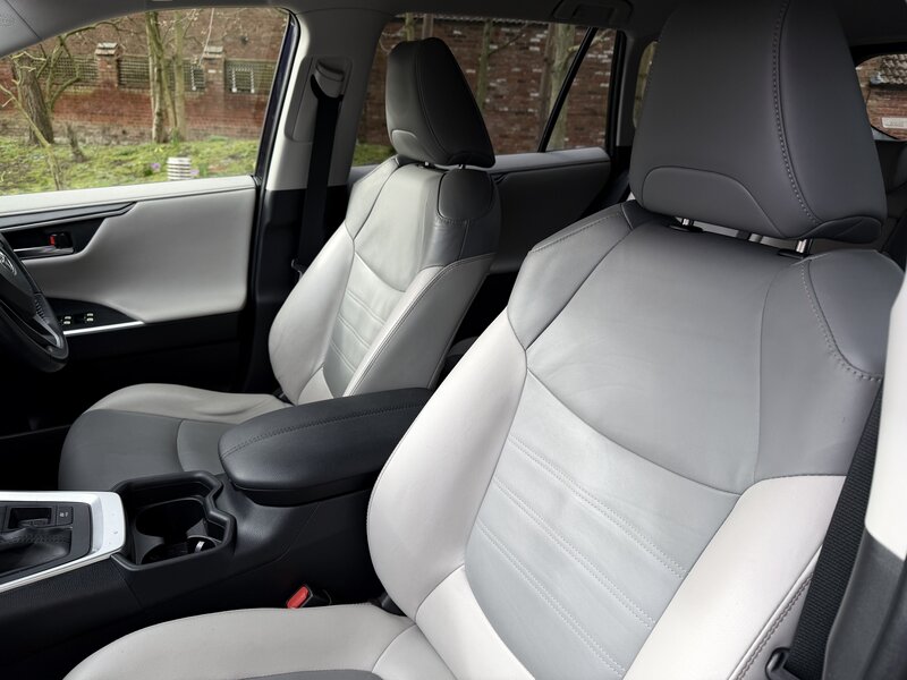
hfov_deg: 71.6
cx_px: 454
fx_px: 629
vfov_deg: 56.8
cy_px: 340
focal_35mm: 24
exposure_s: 1/456
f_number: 1.78
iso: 80
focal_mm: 6.76
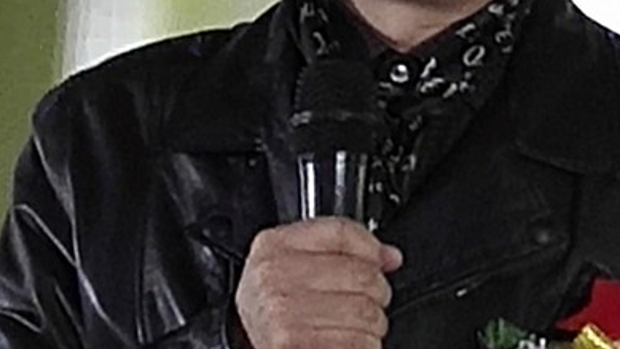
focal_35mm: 472
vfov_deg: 2.6
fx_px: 7761
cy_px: 67
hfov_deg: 4.6
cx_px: 387
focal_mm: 3.95
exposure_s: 1/100
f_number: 1.8
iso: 89
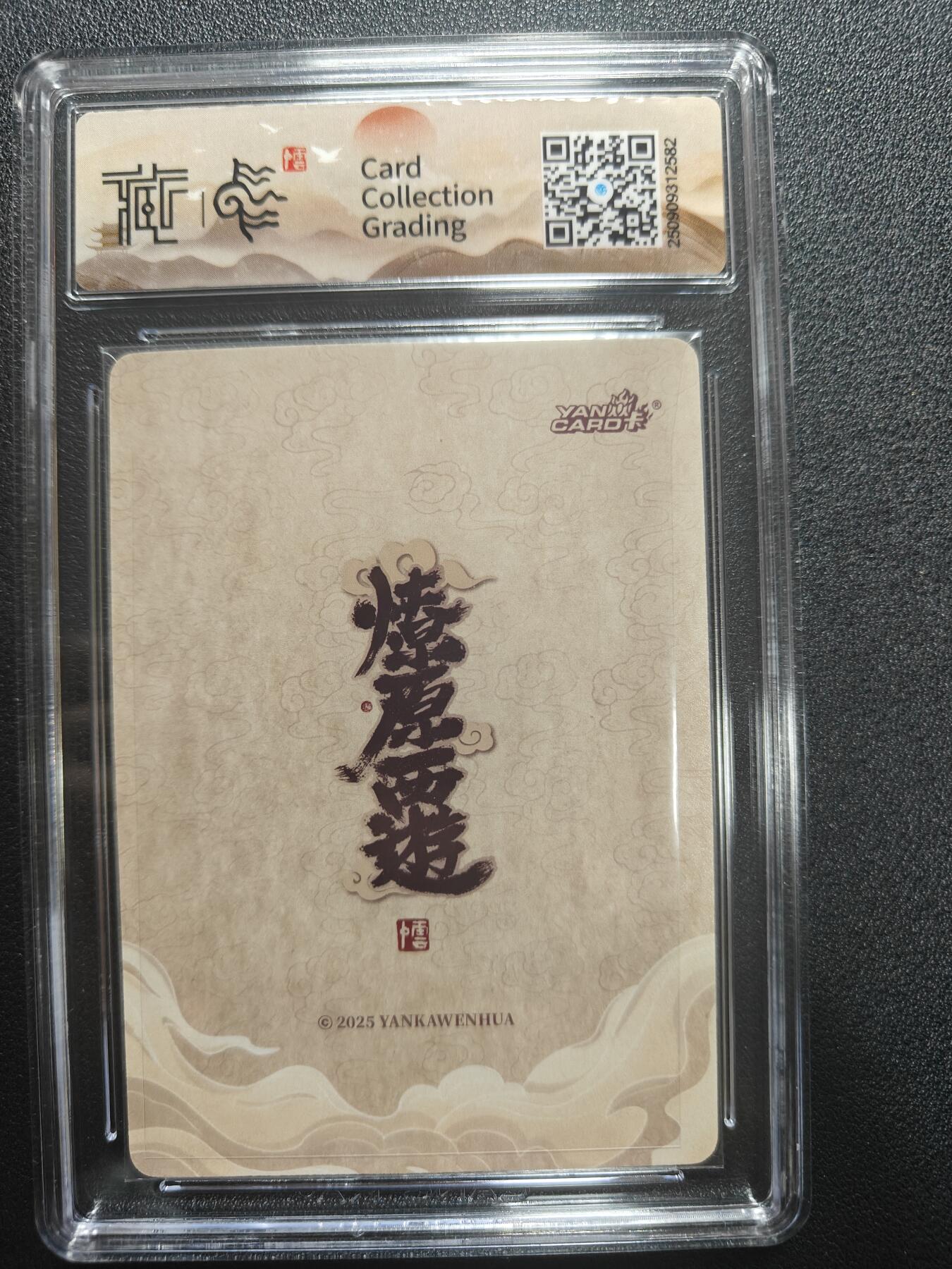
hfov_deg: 56.8
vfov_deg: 71.6
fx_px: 880
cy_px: 634
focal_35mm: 24
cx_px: 476
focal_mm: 5.59
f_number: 1.8
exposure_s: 1/50
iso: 250
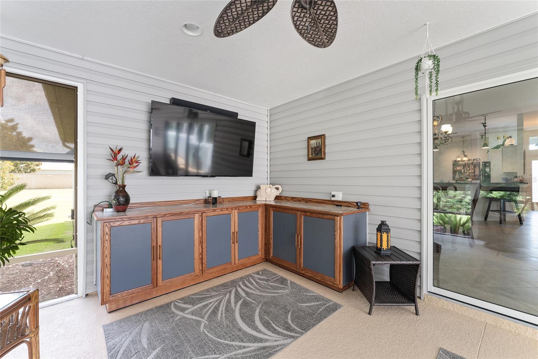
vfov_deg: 78.1
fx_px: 221
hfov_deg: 101.2
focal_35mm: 15
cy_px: 180
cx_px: 269
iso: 320
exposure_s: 1/4
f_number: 8
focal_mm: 14.8
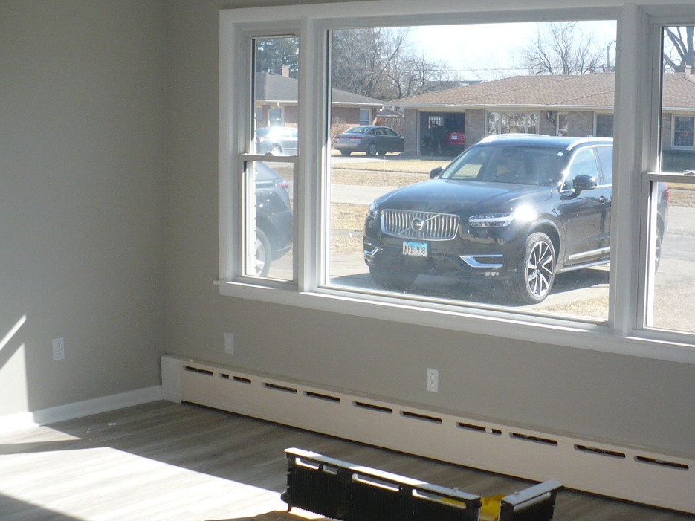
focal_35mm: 57
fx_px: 1144
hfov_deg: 33.1
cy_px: 264
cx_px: 520
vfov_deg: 25.7
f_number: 2.8
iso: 100
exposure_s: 1/320
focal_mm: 6.1
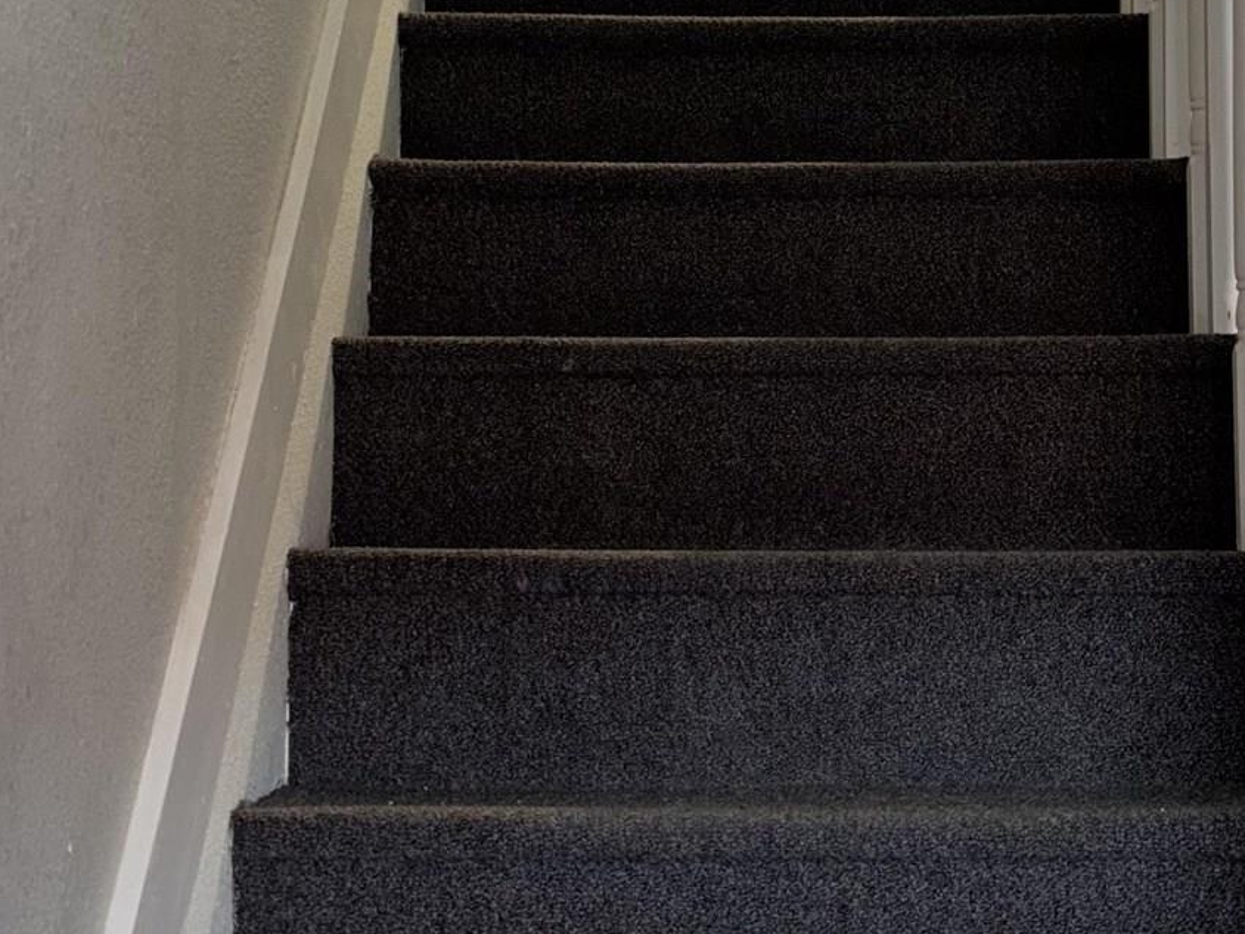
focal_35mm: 71
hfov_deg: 27.4
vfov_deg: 20.6
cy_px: 238
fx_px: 2554
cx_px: 683
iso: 125
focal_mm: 5.96
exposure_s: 1/9
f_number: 1.6
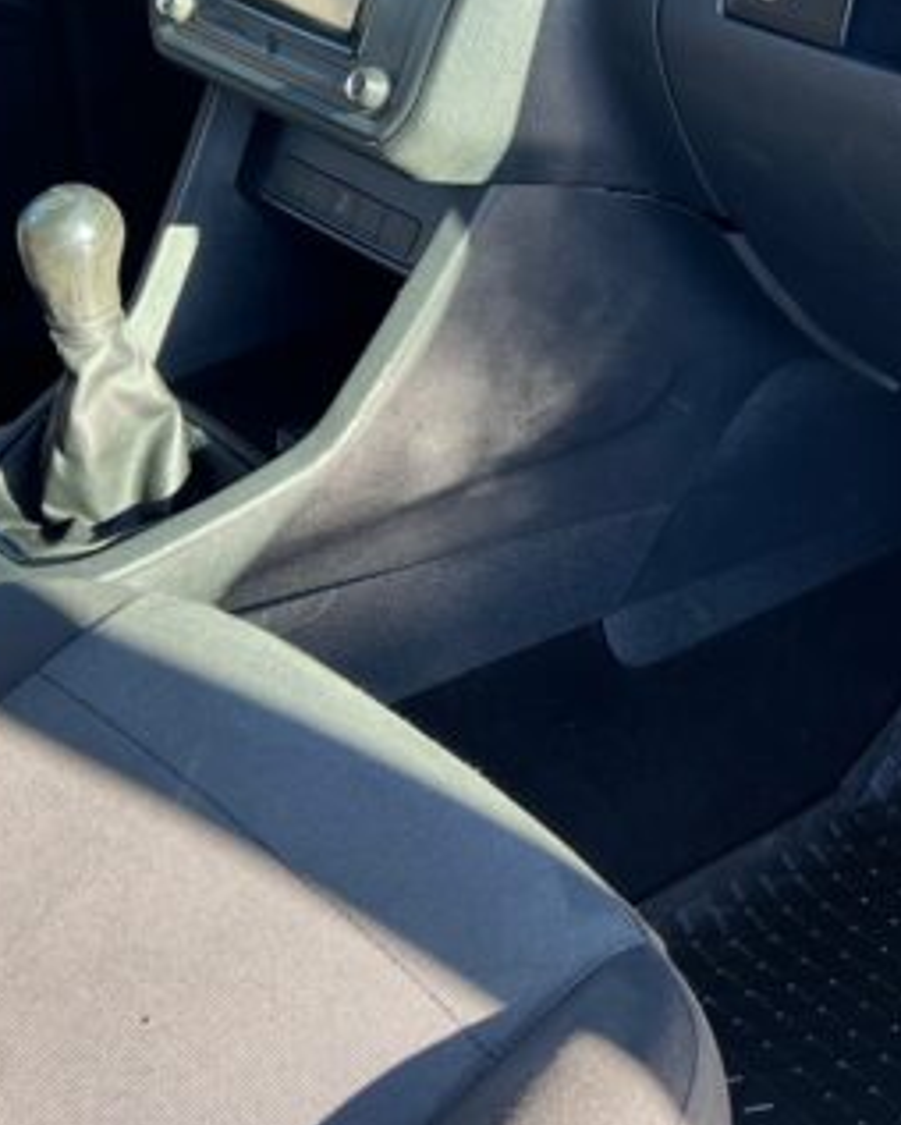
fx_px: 2131
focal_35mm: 64
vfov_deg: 28.9
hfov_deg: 23.8
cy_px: 231
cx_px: 575
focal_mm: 5.7
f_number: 1.5
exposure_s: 1/175
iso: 40
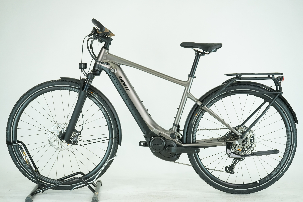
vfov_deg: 24.6
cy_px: 101
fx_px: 463
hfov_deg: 36.2
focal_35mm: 55
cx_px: 152
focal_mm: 55
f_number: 5.6
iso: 1600
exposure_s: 1/200
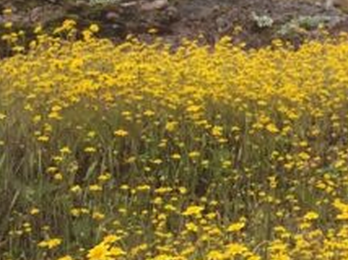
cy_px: 266
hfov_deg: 12.2
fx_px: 1396
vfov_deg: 10.5
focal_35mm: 139
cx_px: 740
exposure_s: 1/182
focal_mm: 4.15
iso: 32
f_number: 2.2
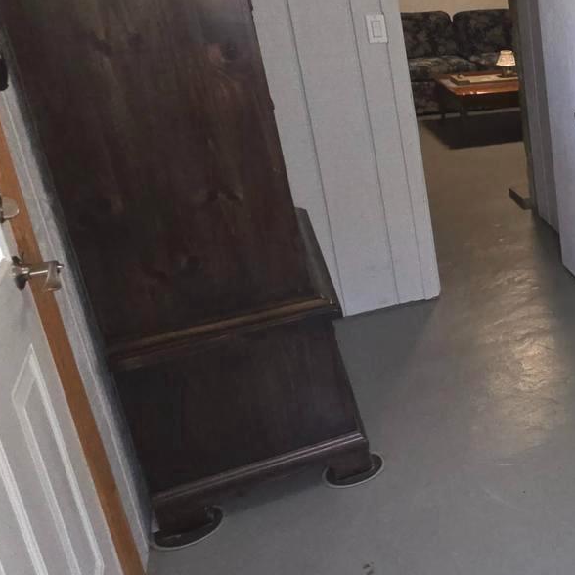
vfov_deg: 41.4
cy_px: 199
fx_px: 752
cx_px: 830
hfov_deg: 29.1
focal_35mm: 40
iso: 200
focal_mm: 2.2
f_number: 1.9
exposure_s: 1/60
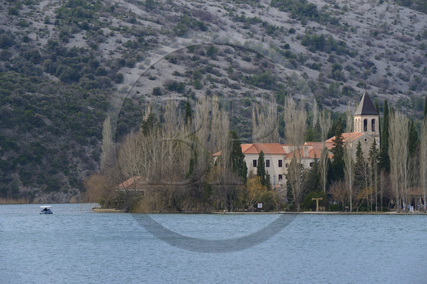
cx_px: 214
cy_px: 142
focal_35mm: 170
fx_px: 2015
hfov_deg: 12.1
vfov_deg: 8.1
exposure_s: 1/400
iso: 400
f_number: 10
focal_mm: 170
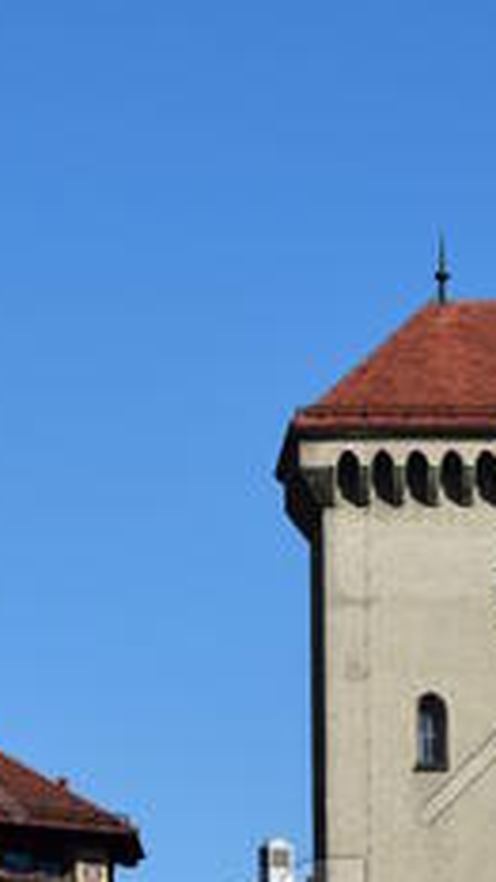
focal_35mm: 243
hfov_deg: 5.0
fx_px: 5684
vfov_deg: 8.8
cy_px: 1018
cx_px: 221
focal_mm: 62
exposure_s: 1/320
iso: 100
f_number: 9
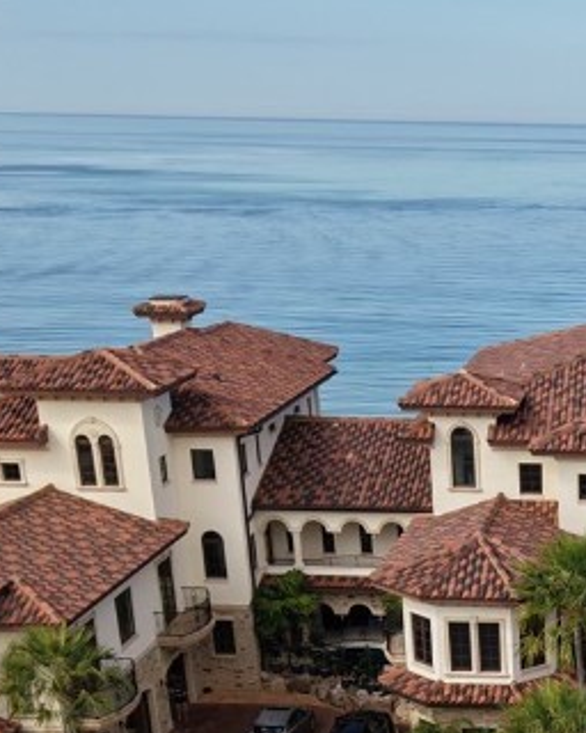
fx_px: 1626
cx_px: 698
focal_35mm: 75
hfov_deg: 19.3
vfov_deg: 23.6
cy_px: 836
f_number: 1.8
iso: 100
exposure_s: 1/50
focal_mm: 8.67
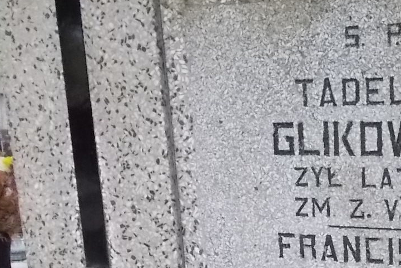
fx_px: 668
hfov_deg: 31.3
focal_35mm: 60
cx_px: 384
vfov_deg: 22.4
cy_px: 211
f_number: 3.2
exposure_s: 1/400
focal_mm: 4.6
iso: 400
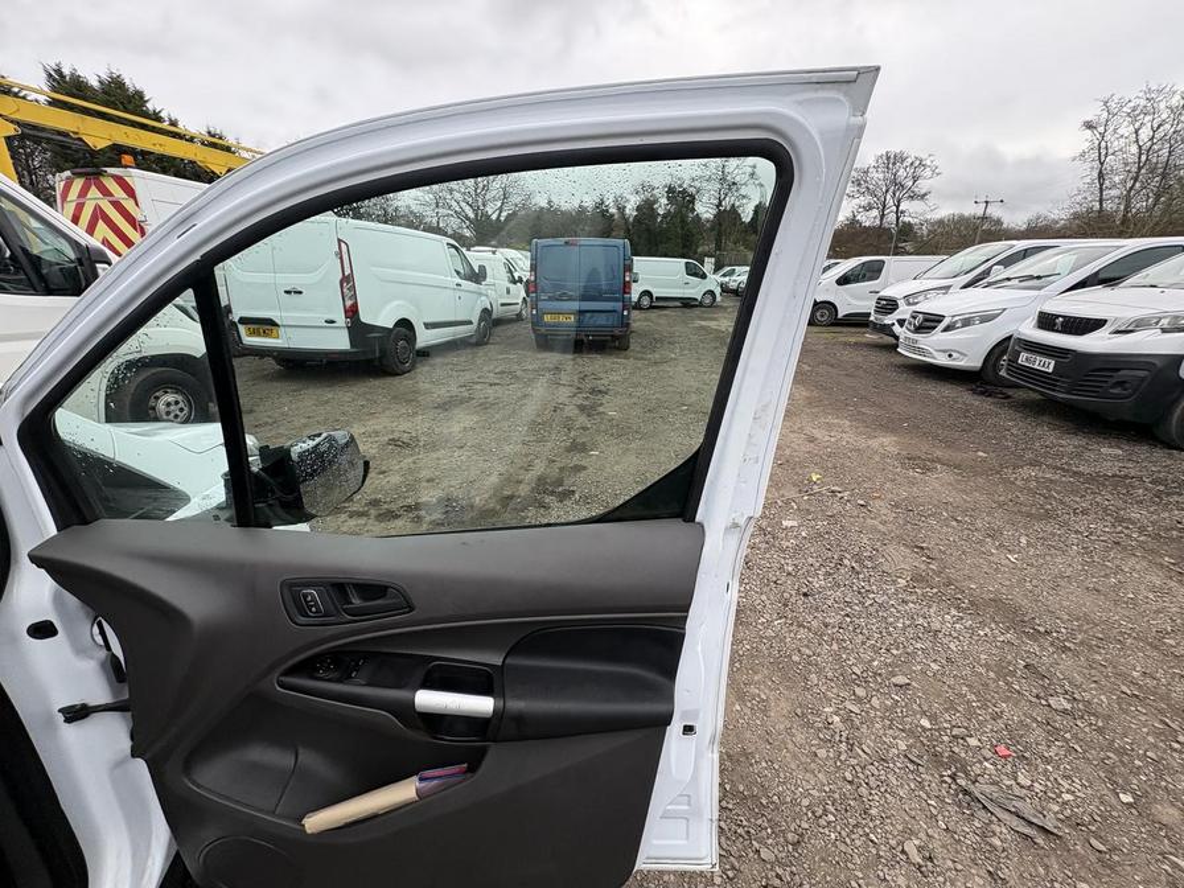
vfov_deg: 85.7
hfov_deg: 102.1
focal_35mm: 14
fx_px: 479
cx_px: 592
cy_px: 444
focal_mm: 2.22
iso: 64
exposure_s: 1/533
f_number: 2.2
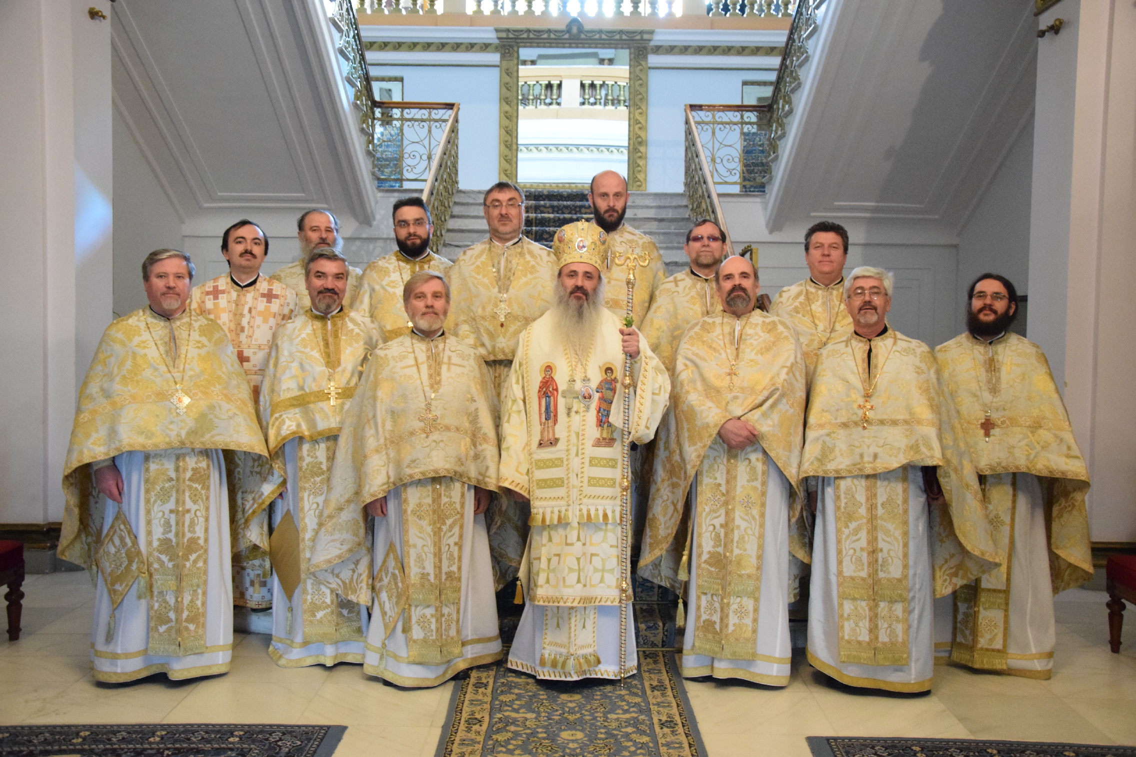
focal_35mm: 38
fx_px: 1183
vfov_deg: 35.5
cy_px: 378
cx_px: 568
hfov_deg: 51.3
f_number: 4.5
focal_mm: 25
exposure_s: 1/100
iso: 5000
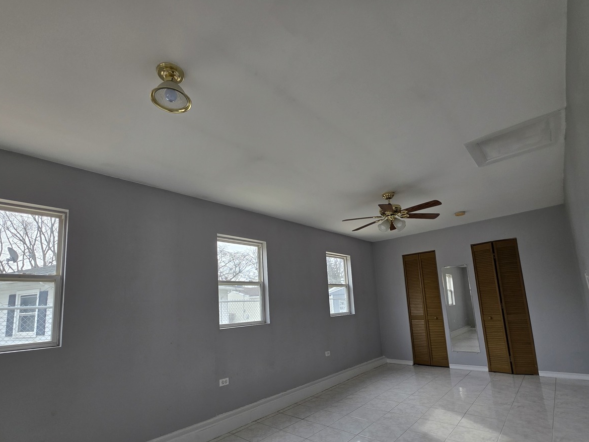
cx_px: 292
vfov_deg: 77.2
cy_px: 267
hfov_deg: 94.5
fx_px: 272
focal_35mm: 16
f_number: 1.9
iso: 100
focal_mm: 2.2
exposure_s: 1/359
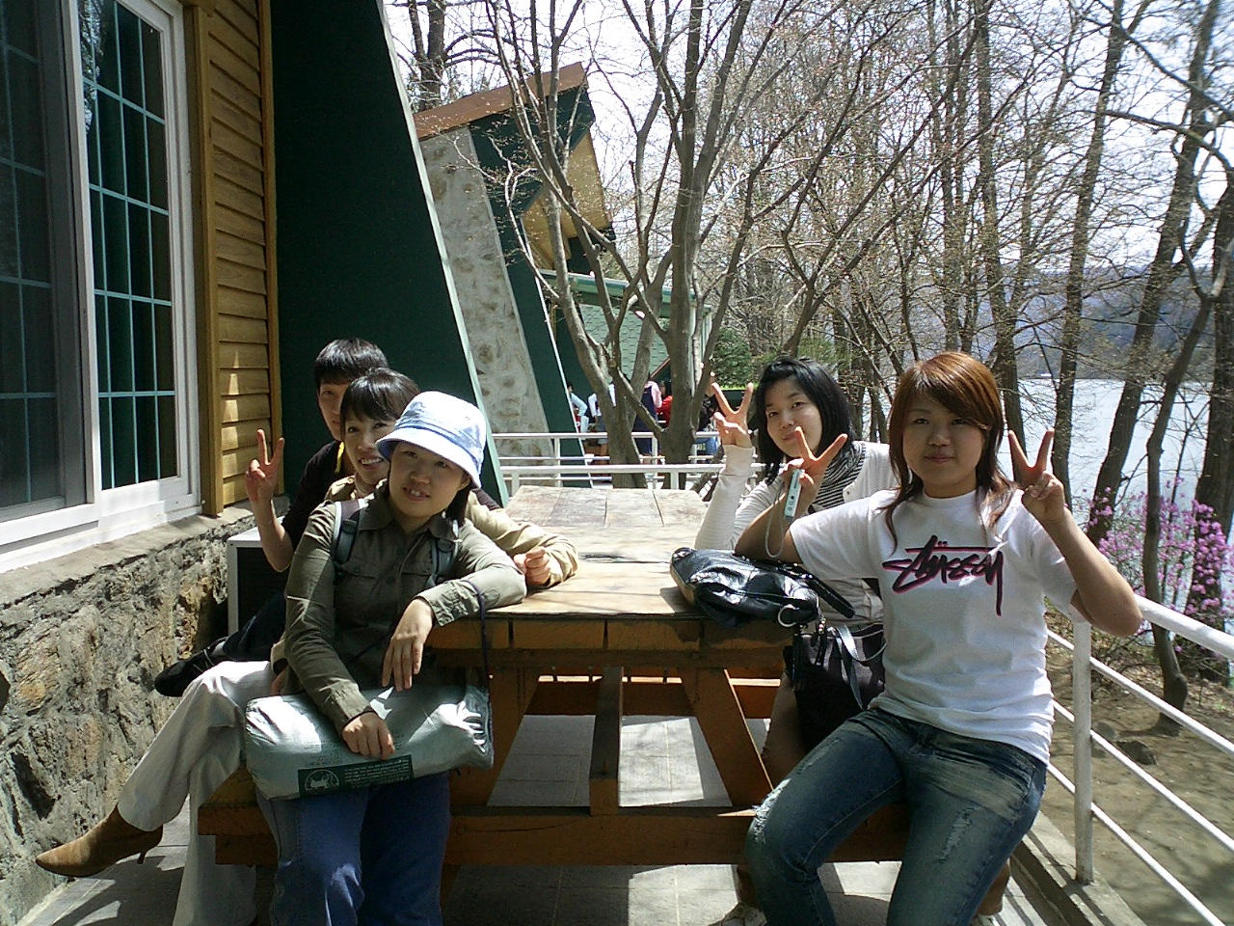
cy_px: 463
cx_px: 617
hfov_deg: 50.1
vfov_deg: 38.7
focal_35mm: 37
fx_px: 1319
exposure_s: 1/400
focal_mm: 5.6
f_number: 3.5
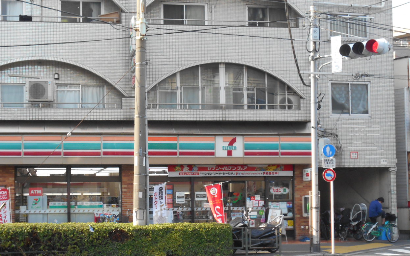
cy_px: 174
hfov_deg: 33.8
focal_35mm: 60
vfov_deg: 21.5
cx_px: 147
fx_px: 670
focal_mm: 7.7
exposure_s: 1/250
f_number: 4.2
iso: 200
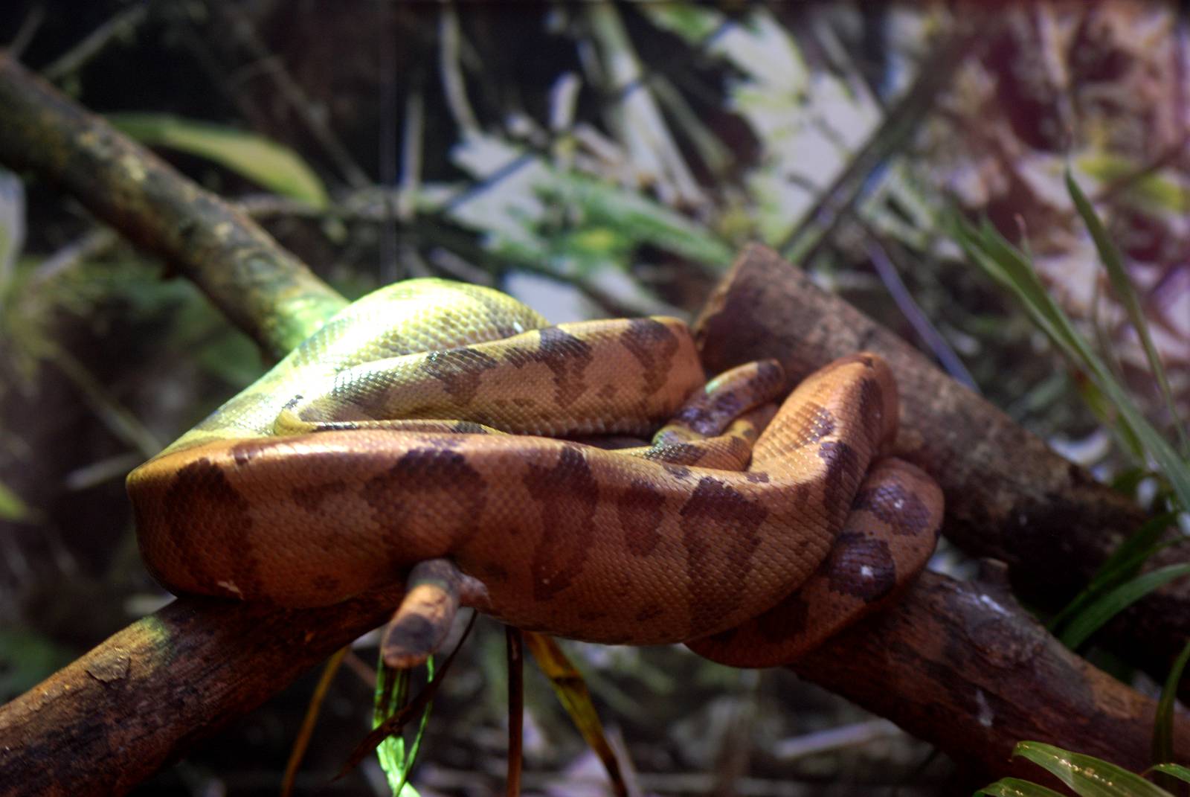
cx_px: 595
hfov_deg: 15.9
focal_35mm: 129
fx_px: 4269
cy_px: 398
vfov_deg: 10.7
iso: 400
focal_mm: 86
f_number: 4
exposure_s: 1/80
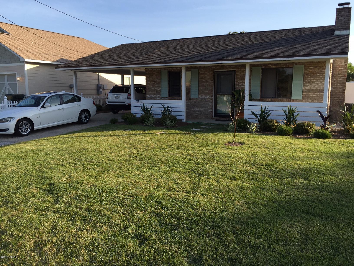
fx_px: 297
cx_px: 177
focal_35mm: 29
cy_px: 133
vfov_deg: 48.2
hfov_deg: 61.7
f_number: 2.2
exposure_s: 1/807
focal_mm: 4.15
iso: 32
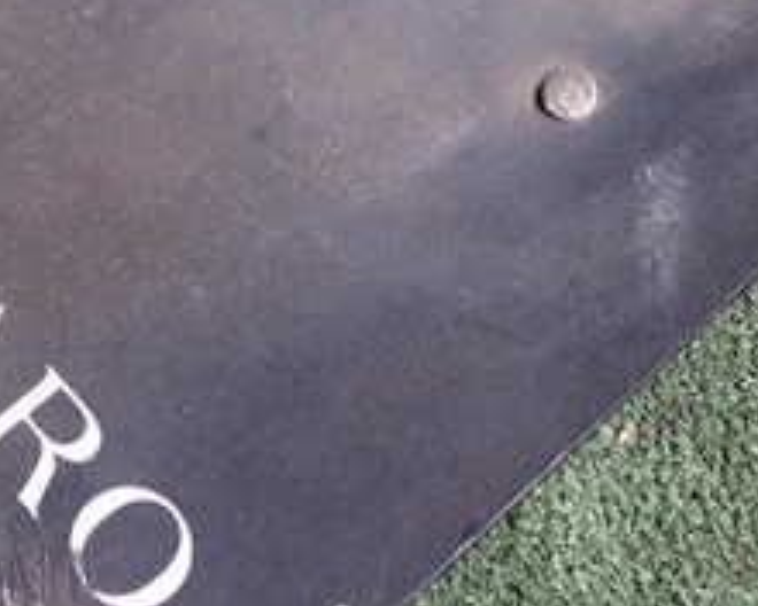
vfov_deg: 19.0
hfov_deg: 23.8
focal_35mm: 80
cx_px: 444
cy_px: 124
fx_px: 1795
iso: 200
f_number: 2.3
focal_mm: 5.4
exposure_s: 1/60
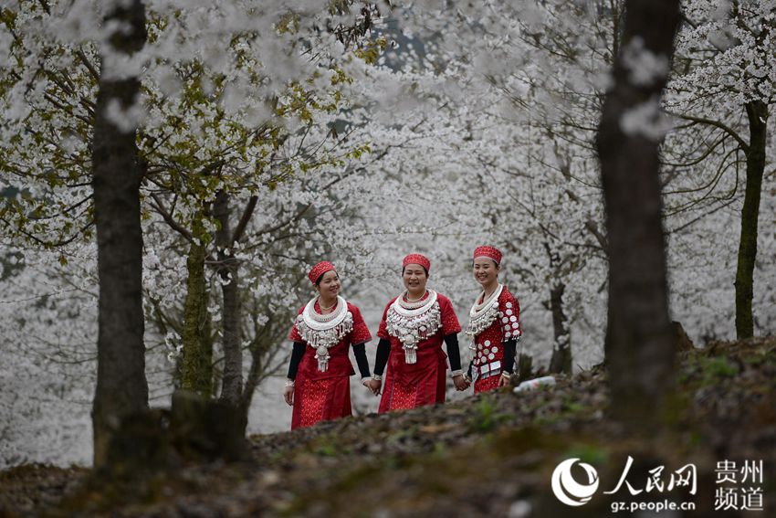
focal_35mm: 200
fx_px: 4312
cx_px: 388
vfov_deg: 6.9
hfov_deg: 10.3
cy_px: 259
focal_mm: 200
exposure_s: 1/1250
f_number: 3.2
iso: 200
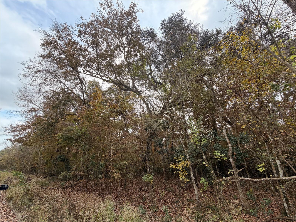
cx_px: 148
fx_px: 120
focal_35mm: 14
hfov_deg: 102.1
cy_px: 111
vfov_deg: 85.7
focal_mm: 2.22
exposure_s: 1/502
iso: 50
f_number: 2.2
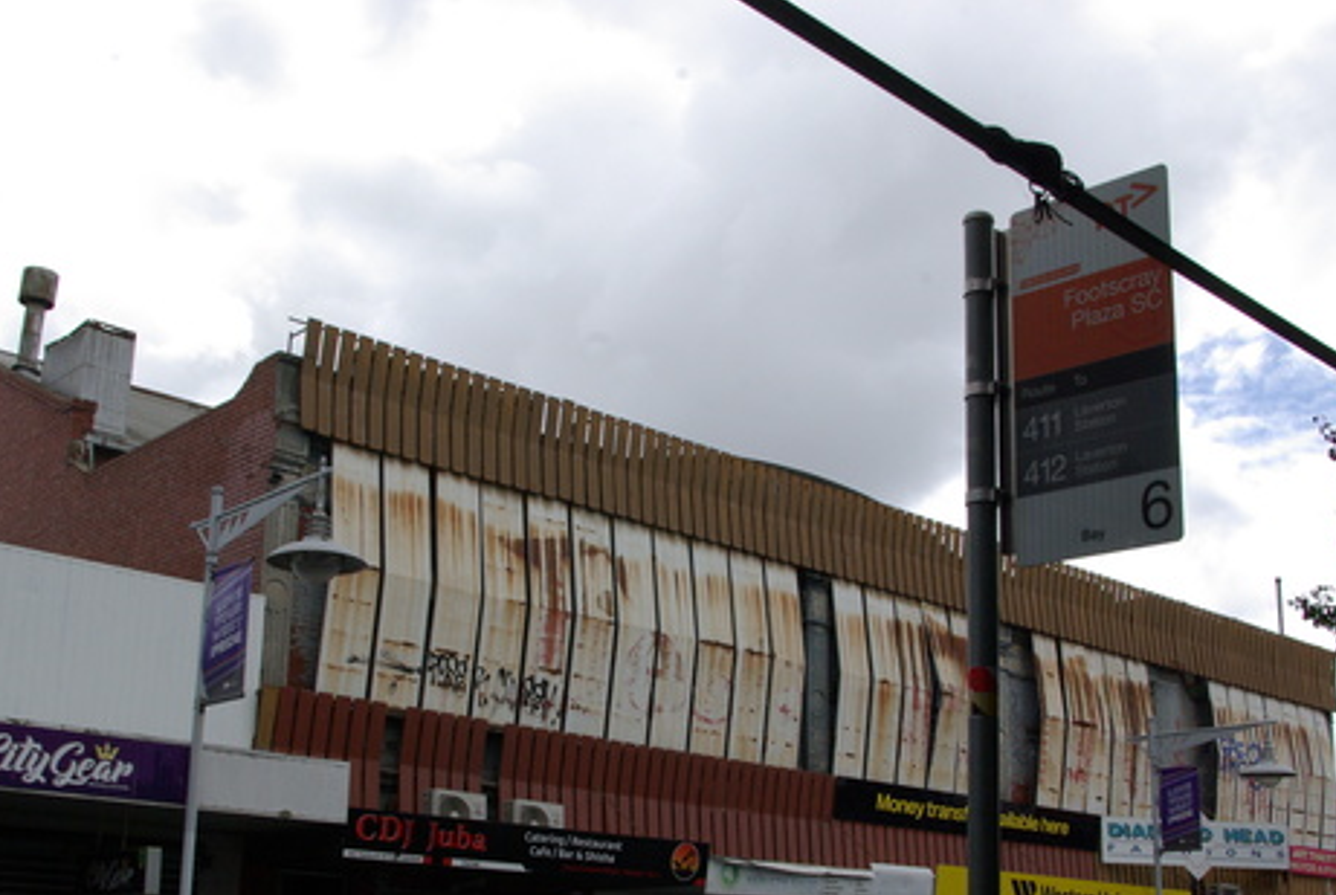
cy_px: 594
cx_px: 629
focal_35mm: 44
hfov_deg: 44.7
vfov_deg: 30.6
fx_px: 1624
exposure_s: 1/250
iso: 400
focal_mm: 21
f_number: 13
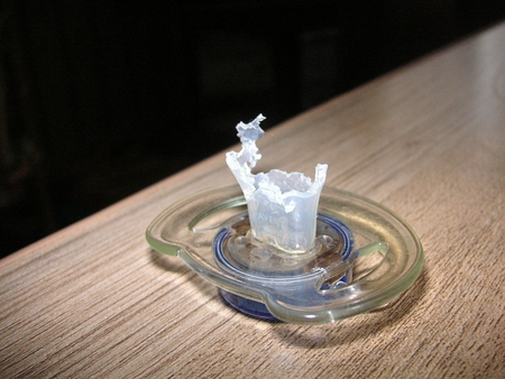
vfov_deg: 38.7
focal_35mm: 37
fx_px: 540
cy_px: 190
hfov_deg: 50.1
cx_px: 252
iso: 160
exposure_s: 1/45
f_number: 6.7
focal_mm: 6.1
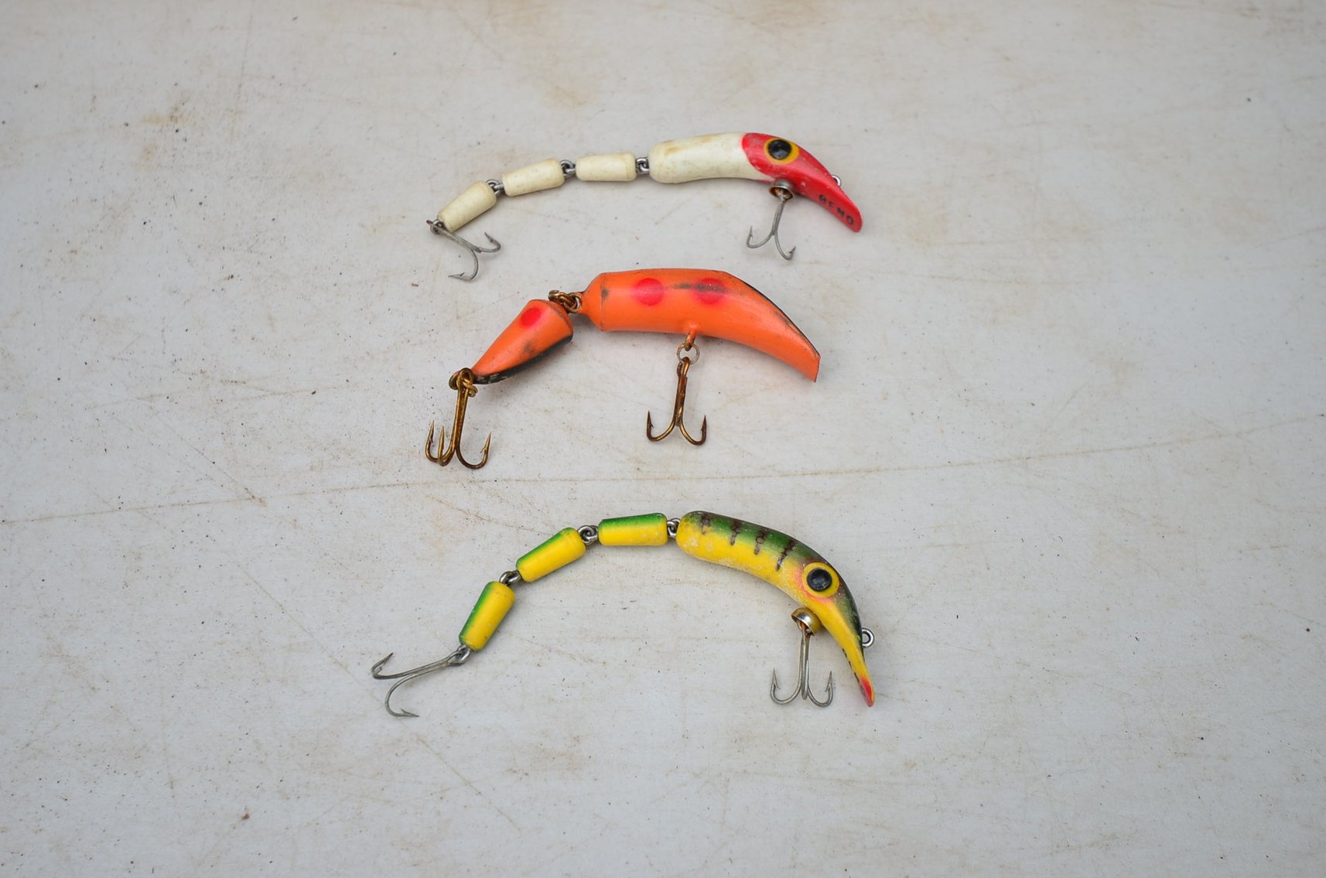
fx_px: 1323
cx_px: 663
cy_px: 439
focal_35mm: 36
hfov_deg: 53.2
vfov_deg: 36.7
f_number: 4.5
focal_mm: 24
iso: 125
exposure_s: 1/100
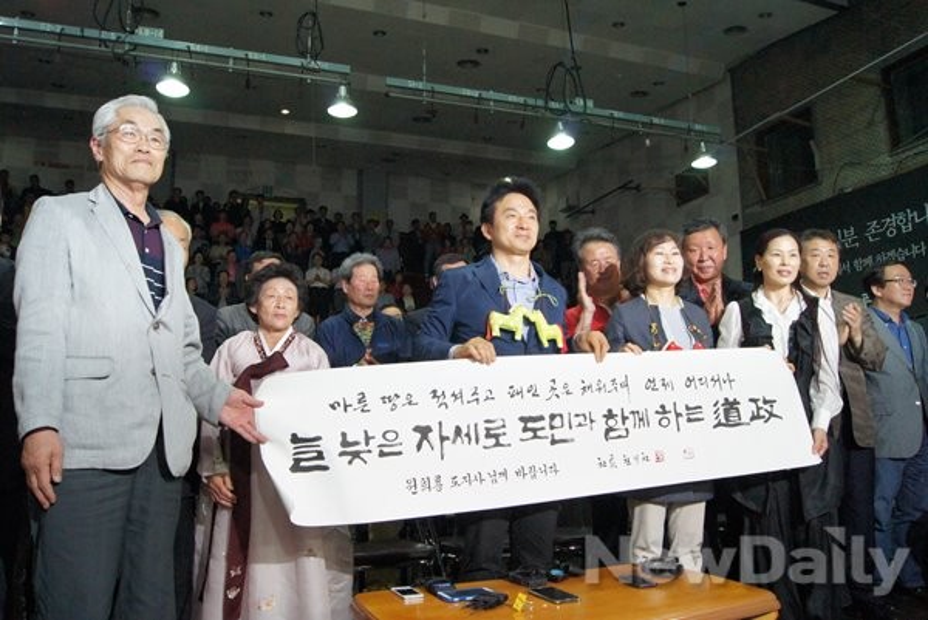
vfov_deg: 48.0
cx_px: 464
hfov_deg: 67.3
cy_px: 310
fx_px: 696
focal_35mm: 27
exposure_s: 1/100
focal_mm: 18
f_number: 6.3
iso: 3200
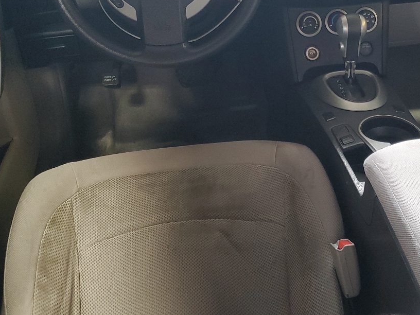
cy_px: 103
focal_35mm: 51
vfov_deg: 28.4
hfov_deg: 36.4
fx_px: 619
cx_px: 327
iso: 108
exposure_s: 1/60.2
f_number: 1.5
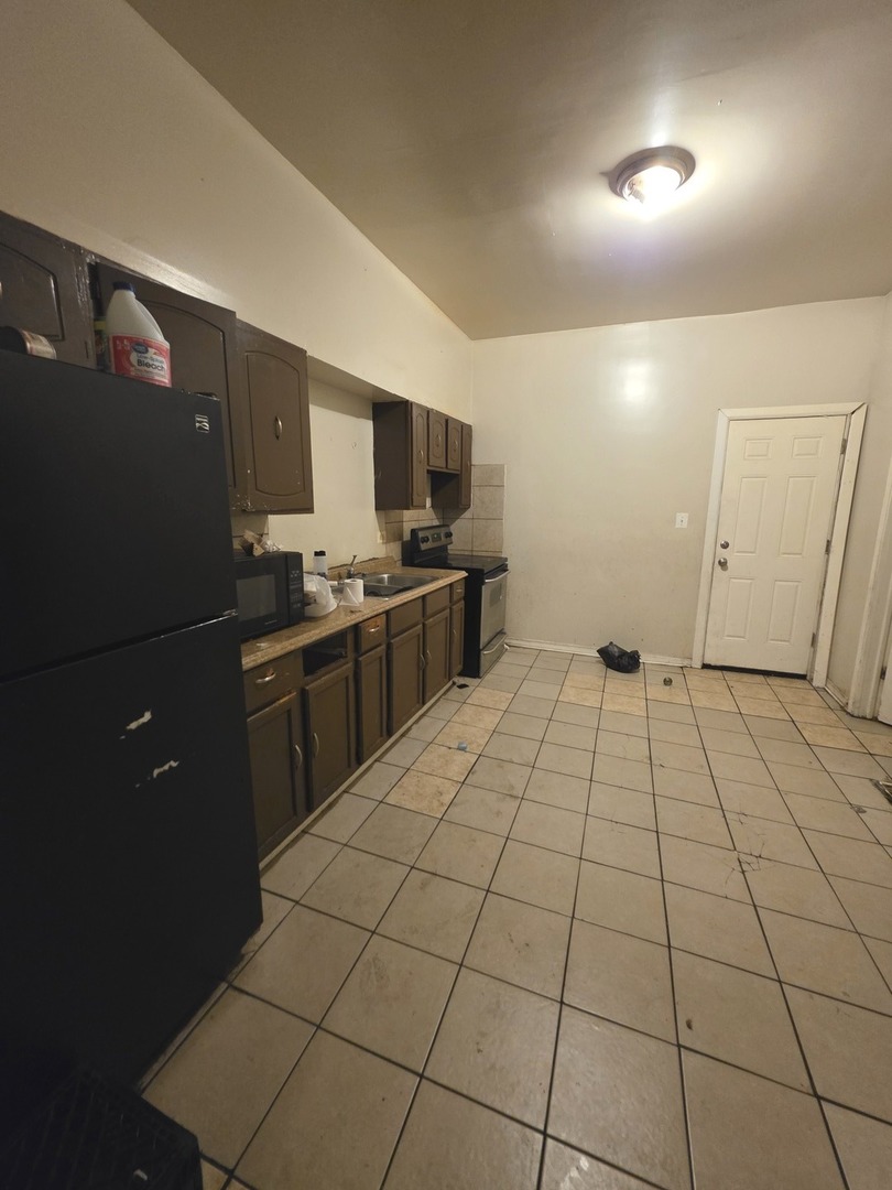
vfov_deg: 106.2
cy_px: 595
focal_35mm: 13
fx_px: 447
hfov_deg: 89.9
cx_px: 446
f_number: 1.9
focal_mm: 2.2
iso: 800
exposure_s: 1/60
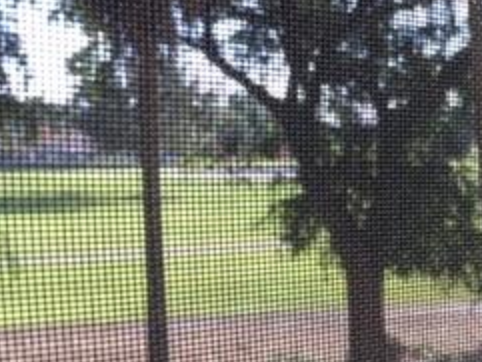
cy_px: 280
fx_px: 1073
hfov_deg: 24.1
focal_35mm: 77
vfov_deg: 19.0
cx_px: 490
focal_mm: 4.15
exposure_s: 1/182
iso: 25
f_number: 2.2
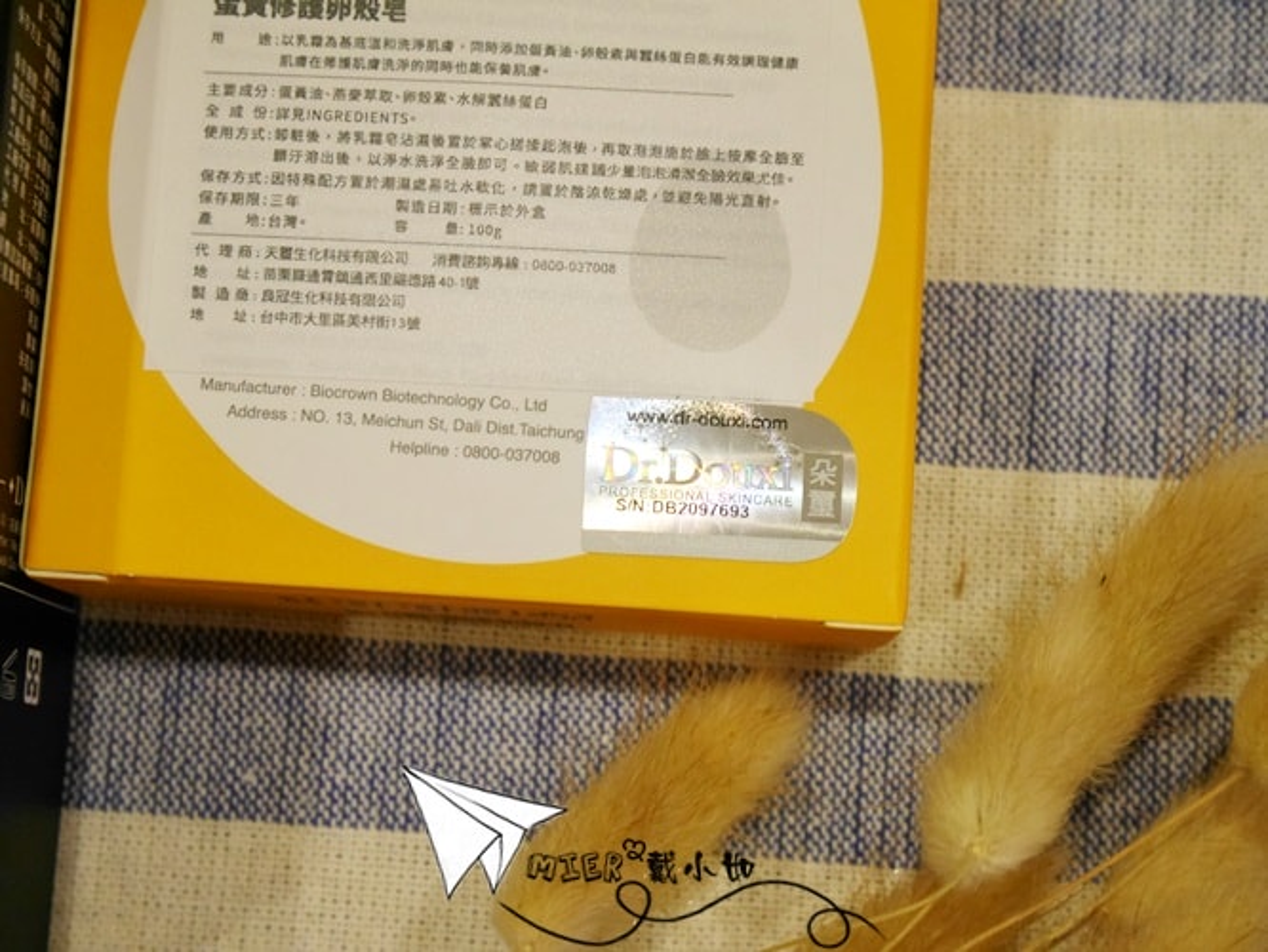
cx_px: 634
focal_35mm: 64
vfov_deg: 22.9
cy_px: 476
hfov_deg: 30.3
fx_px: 2345
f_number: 5.6
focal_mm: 32
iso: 2000
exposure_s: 1/80
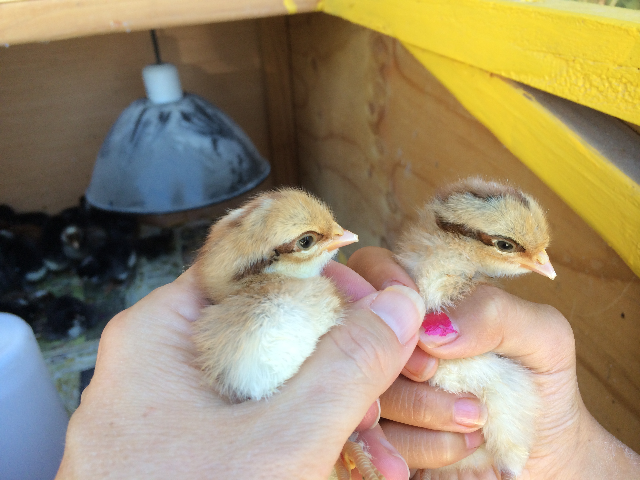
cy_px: 240
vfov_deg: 46.8
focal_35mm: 30
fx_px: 555
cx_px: 320
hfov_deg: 60.0
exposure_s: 1/120
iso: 64
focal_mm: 4.12
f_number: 2.2
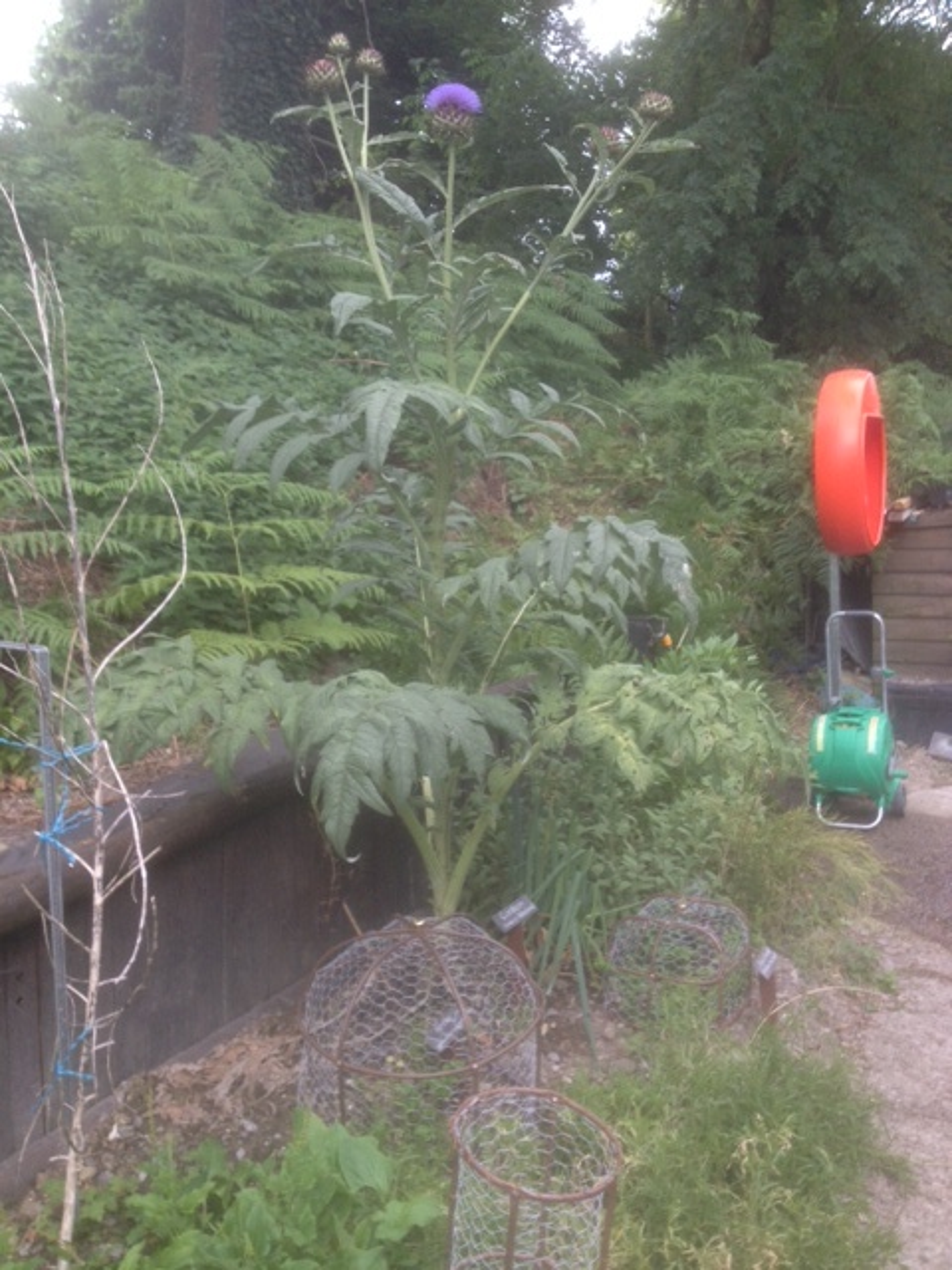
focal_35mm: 35
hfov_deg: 40.7
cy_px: 635
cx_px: 476
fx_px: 1283
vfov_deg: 52.6
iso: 80
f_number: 2.4
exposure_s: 1/120
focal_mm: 4.28
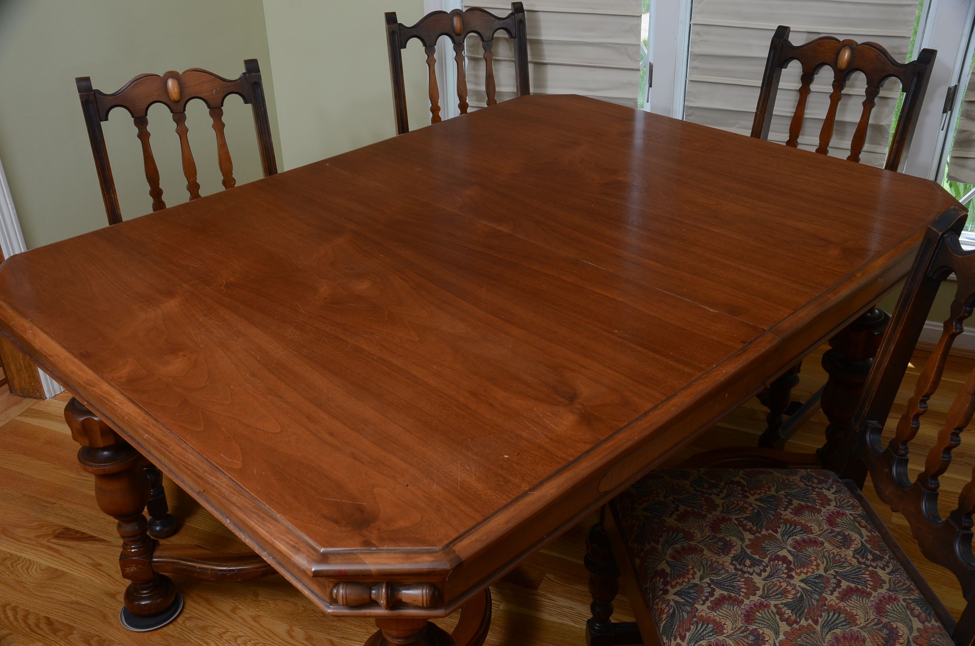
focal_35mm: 36
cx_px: 488
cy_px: 323
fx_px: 973
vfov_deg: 36.7
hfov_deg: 53.2
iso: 320
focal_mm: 24
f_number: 7.1
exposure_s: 1/80
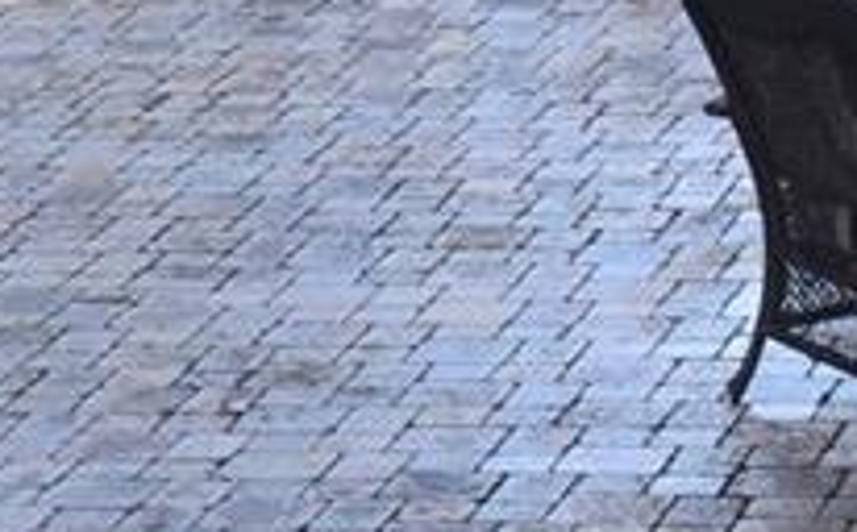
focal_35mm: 232
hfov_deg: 8.8
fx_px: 5410
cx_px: 1302
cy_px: 1280
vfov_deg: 5.4
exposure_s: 1/40
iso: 400
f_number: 7.1
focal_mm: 26
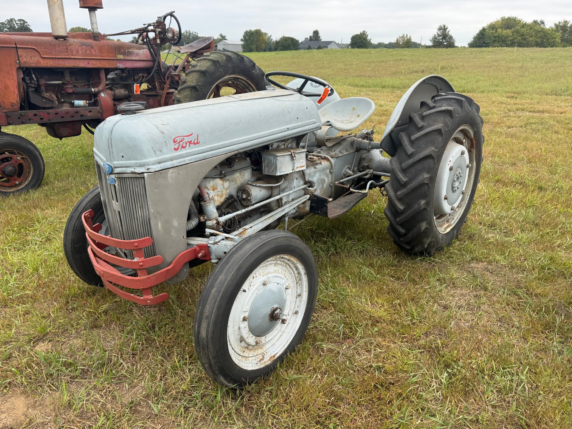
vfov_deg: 56.8
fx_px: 397
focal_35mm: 24
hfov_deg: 71.6
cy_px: 214
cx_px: 286
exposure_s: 1/1311
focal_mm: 6.76
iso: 80
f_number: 1.78
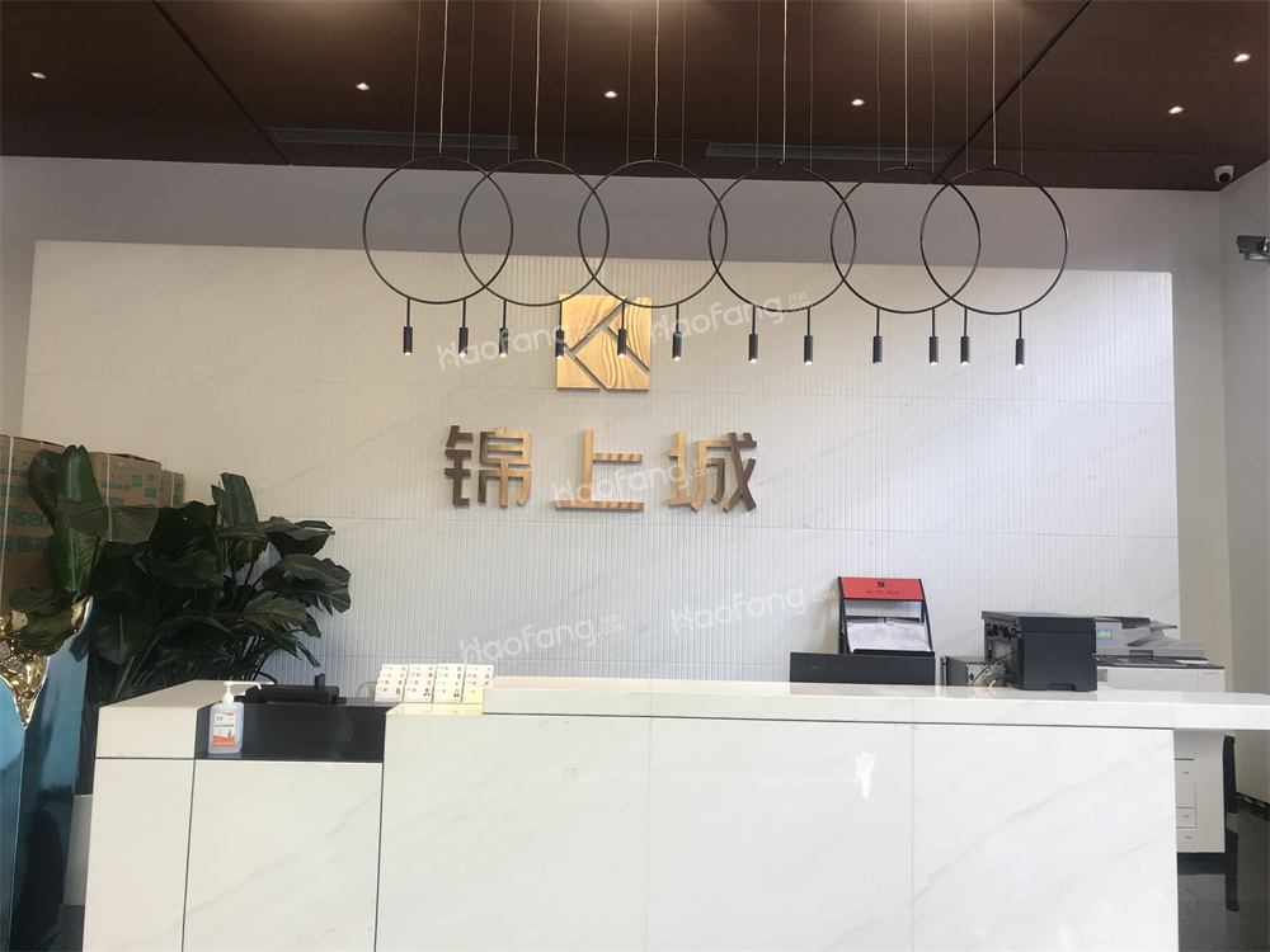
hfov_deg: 63.4
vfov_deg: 49.7
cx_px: 635
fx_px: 1027
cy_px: 476
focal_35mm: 28
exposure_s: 1/95
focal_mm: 3.99
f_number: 1.8
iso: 32
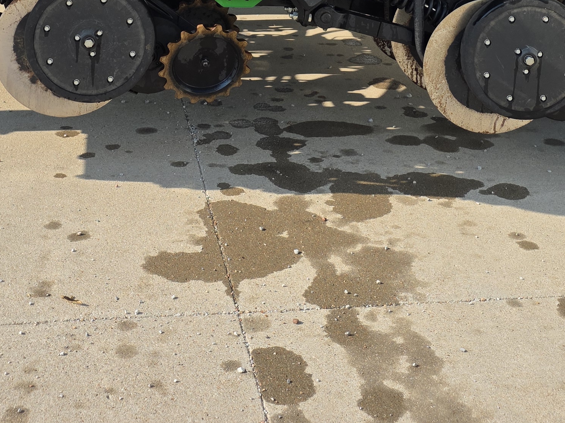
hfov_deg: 31.2
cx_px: 279
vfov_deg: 21.2
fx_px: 1012
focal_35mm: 62
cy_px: -140
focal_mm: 6.3
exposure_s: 1/4650
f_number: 1.7
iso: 80
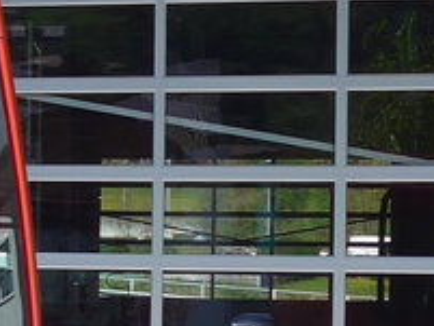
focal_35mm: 203
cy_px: 261
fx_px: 2547
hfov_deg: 8.3
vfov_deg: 7.3
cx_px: -831
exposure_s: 1/1000
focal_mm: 7
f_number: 2.8
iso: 80
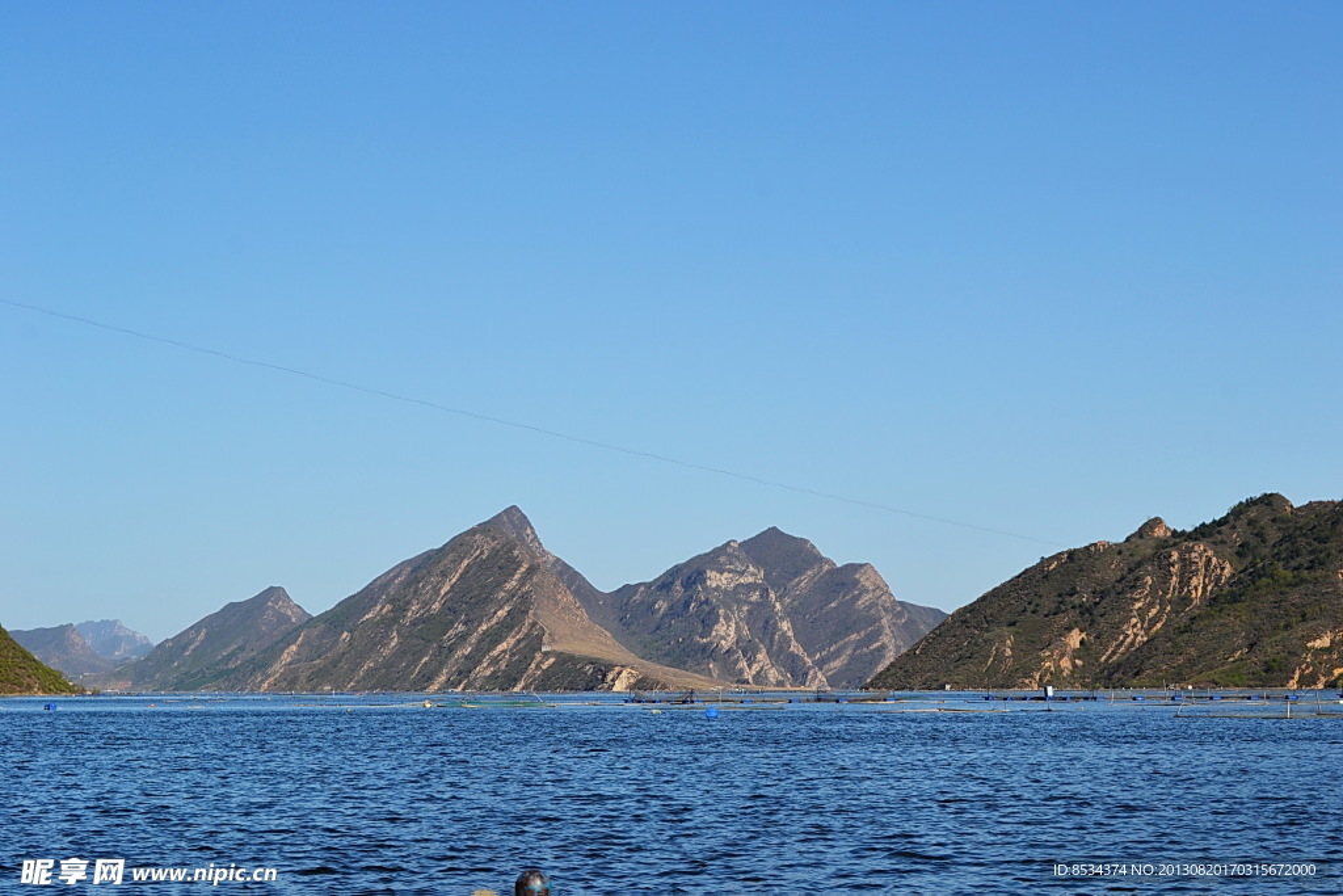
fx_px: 2238
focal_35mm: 60
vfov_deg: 22.6
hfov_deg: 33.4
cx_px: 672
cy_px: 448
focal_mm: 40
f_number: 9
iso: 100
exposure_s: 1/320
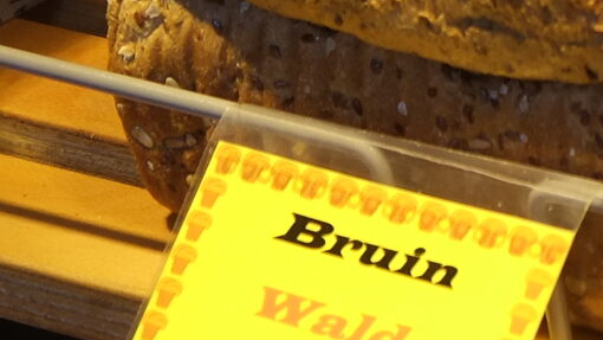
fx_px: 5805
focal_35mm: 363
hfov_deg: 5.9
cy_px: -390
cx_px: 416
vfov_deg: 3.3
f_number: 4
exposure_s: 1/60
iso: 800
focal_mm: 46.3
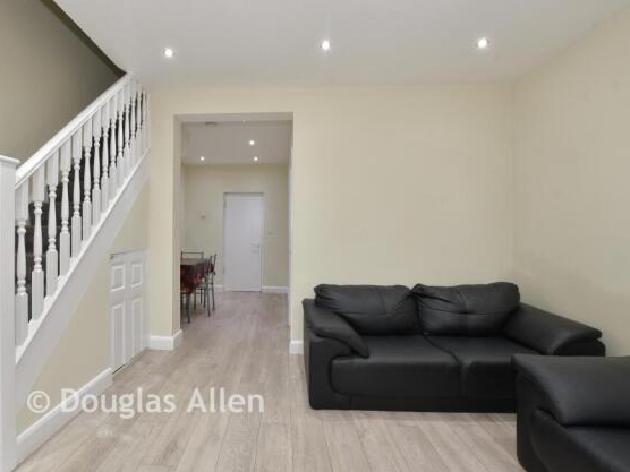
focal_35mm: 17
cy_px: 231
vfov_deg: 74.7
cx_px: 268
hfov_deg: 90.4
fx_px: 309
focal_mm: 10
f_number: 8
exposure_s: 1/4
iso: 125
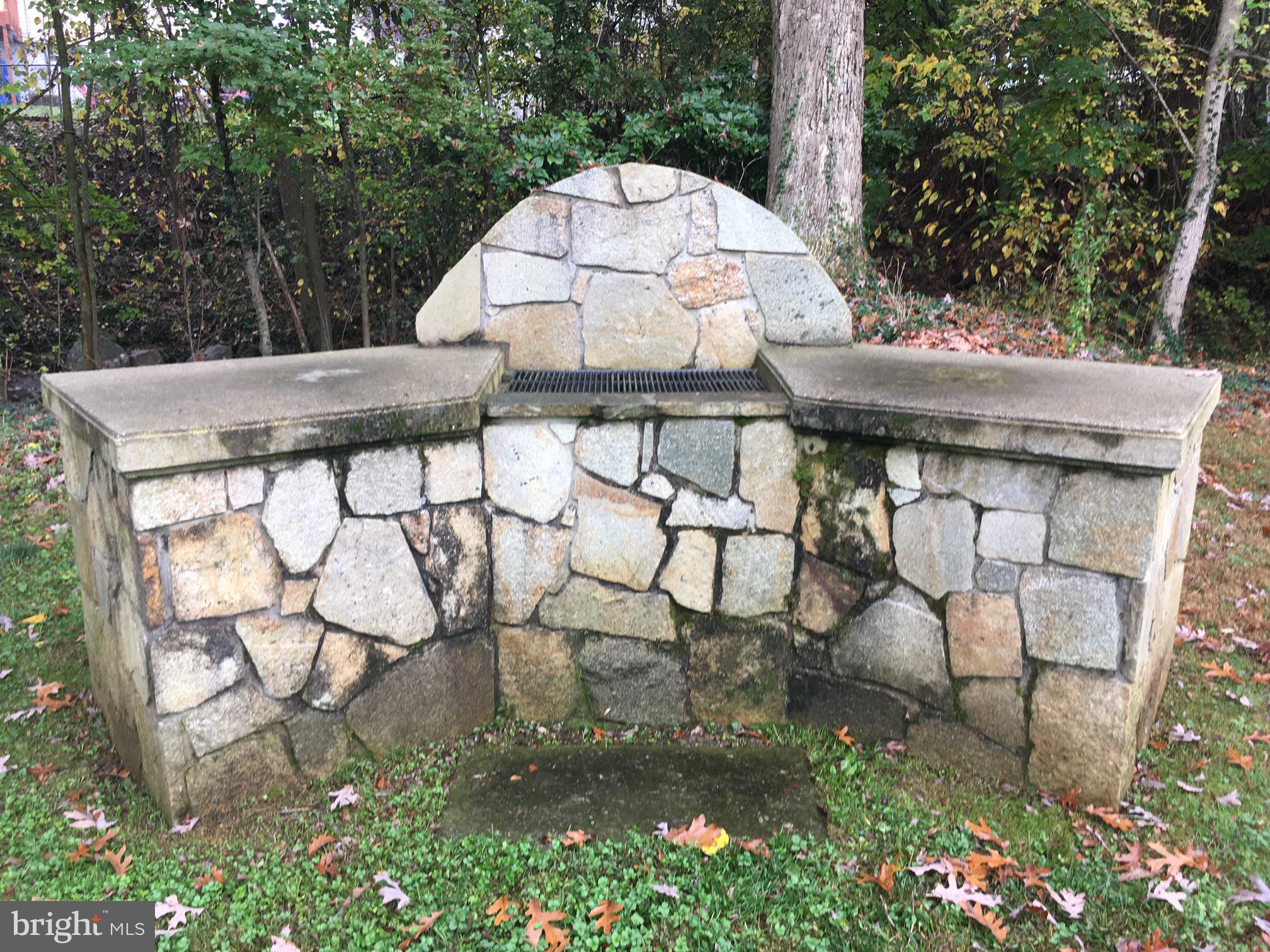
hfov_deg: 61.7
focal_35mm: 29
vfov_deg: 48.2
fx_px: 1064
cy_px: 476
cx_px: 635
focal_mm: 4.15
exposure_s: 1/120
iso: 40
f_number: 2.2
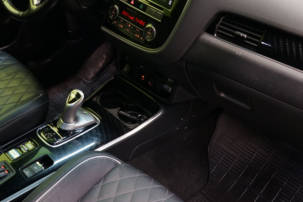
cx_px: 98
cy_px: 46
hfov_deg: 42.9
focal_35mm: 45
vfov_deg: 29.3
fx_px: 379
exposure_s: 1/30
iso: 1000
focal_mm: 29
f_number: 3.5
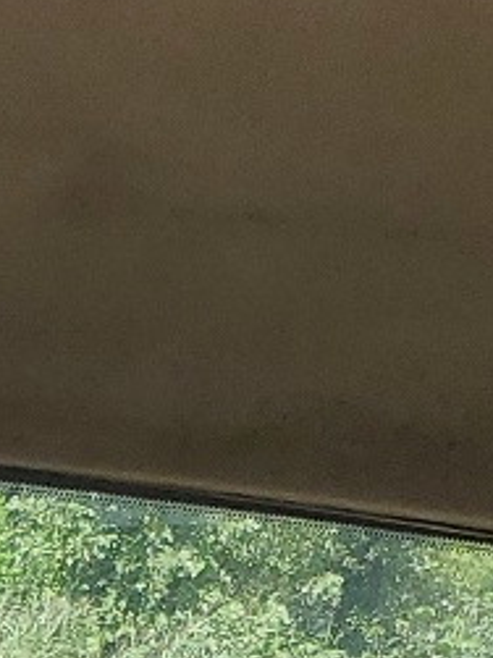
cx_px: -503
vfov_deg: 10.6
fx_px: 3155
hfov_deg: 8.5
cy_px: 1434
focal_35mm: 166
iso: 50
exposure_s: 1/238
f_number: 1.5
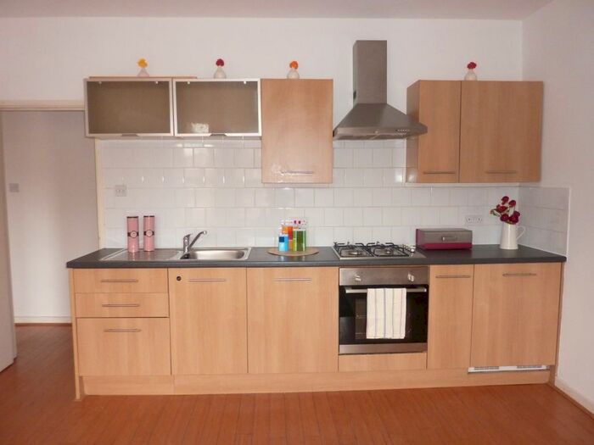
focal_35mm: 25
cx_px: 297
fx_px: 429
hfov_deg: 69.4
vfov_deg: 54.9
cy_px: 222
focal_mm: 4.1
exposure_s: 1/40
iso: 400
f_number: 3.3
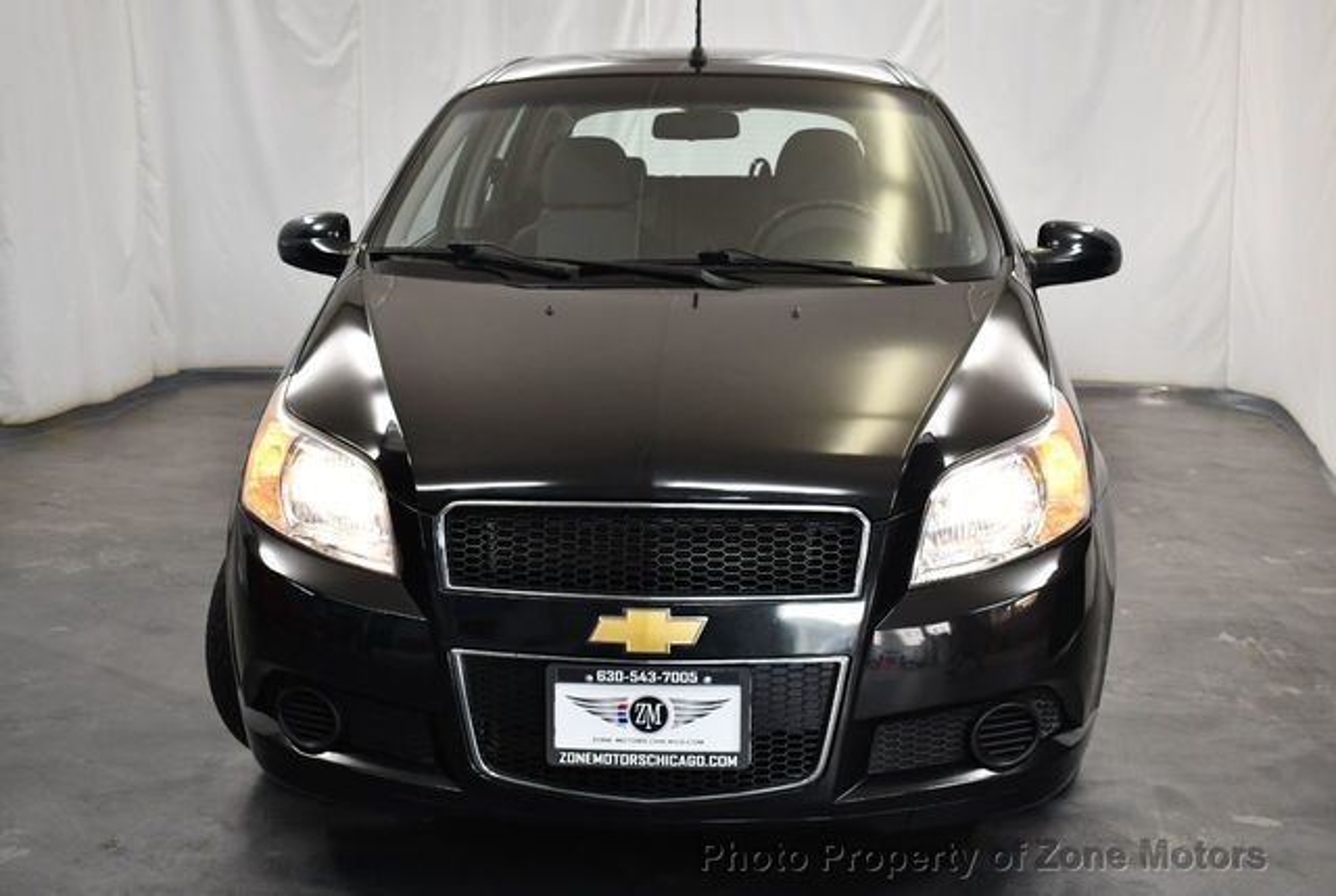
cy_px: 448
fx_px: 1710
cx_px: 668
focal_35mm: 46
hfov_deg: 42.7
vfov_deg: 29.3
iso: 800
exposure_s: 1/200
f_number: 3.8
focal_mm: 23
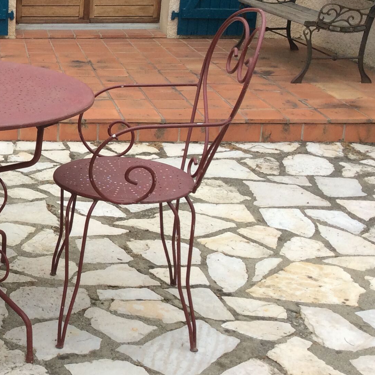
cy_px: 159
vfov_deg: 25.7
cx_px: -53
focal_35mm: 67
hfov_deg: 23.8
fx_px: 821
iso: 32
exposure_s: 1/566
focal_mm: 3.3
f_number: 2.4
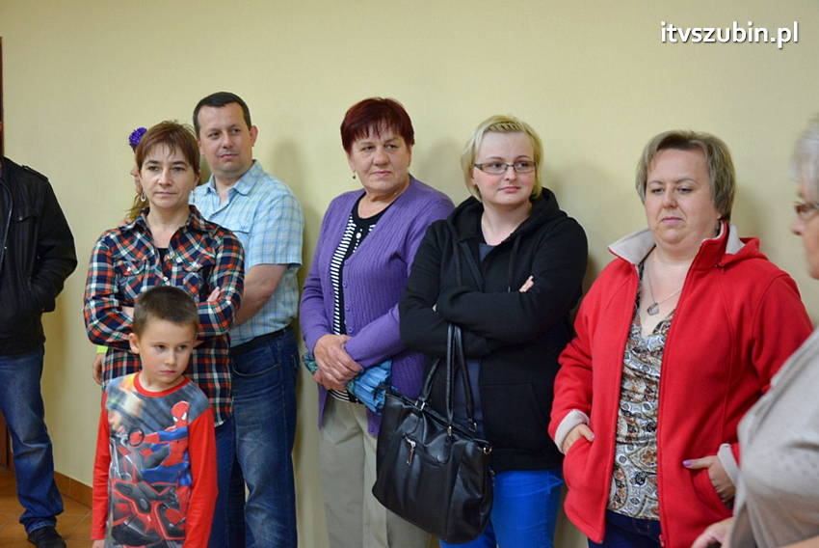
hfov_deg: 38.9
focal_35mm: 51
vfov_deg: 26.5
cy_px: 274
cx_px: 410
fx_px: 1161
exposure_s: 1/40
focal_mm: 34
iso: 800
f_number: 4.2
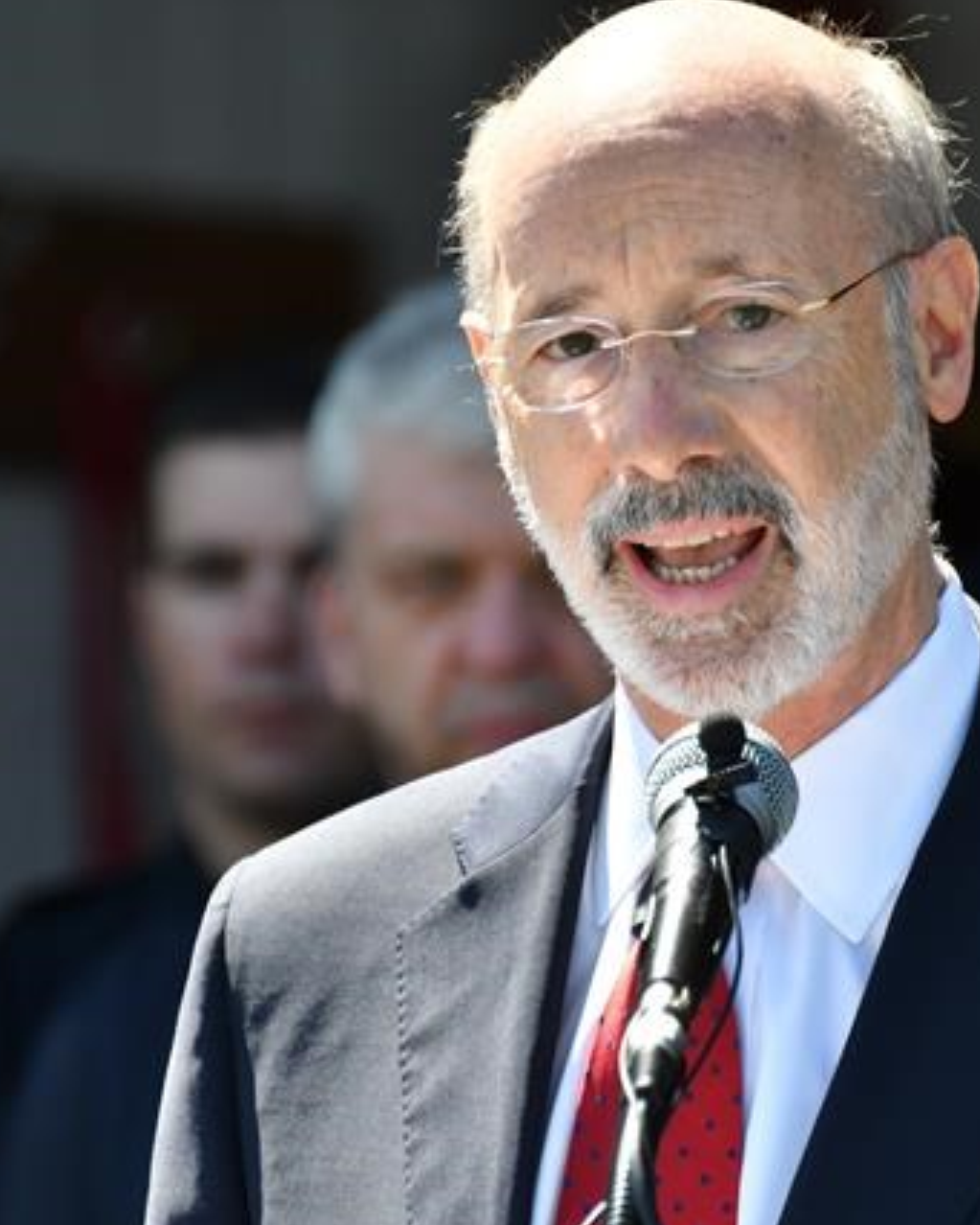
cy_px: 614
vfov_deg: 3.0
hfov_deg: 2.4
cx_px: 762
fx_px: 23340
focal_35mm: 644
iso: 400
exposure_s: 1/640
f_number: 6.3
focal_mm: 300
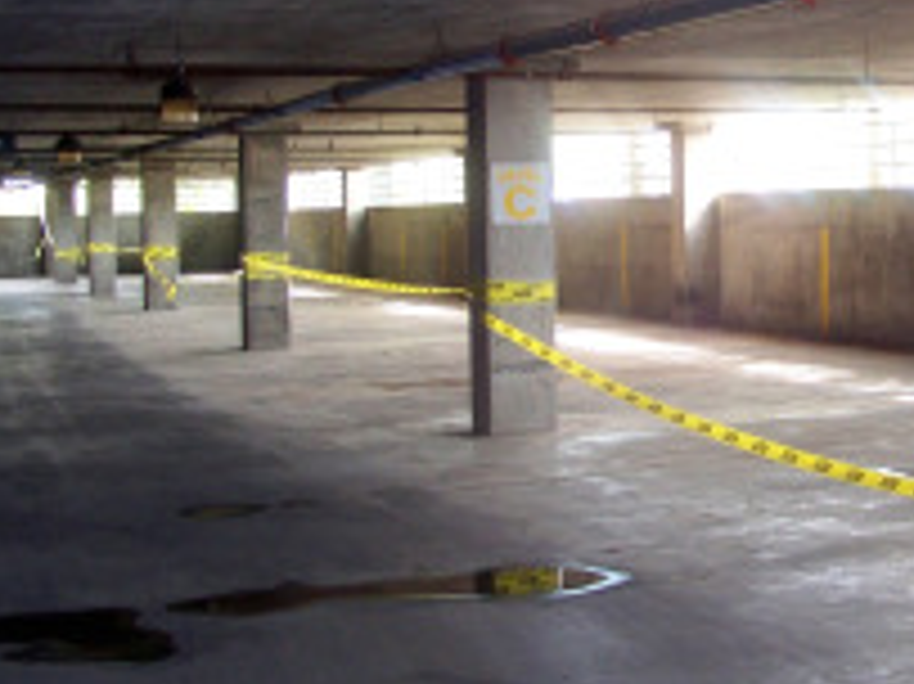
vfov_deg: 22.5
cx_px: 707
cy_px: 297
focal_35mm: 65
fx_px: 1715
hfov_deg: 29.3
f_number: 2.8
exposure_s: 1/30
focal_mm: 5.85
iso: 200
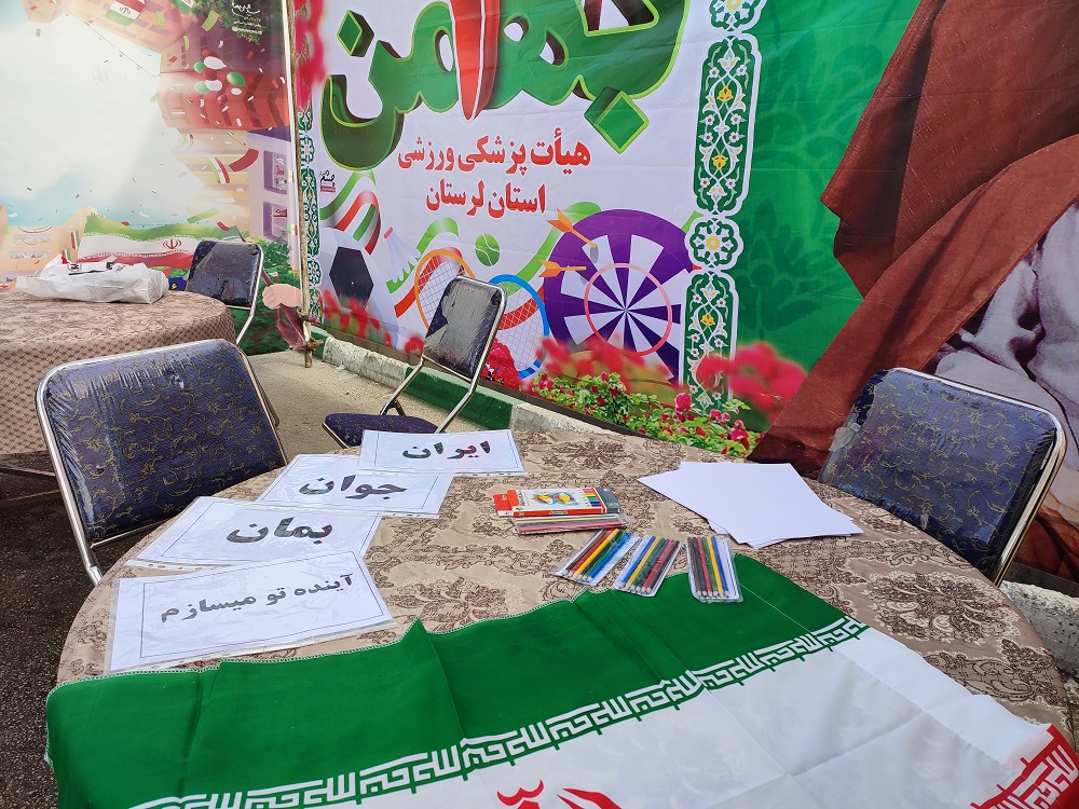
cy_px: 404
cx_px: 540
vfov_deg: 54.9
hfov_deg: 69.4
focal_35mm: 25
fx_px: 779
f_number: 1.9
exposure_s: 1/205
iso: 50
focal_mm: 6.04
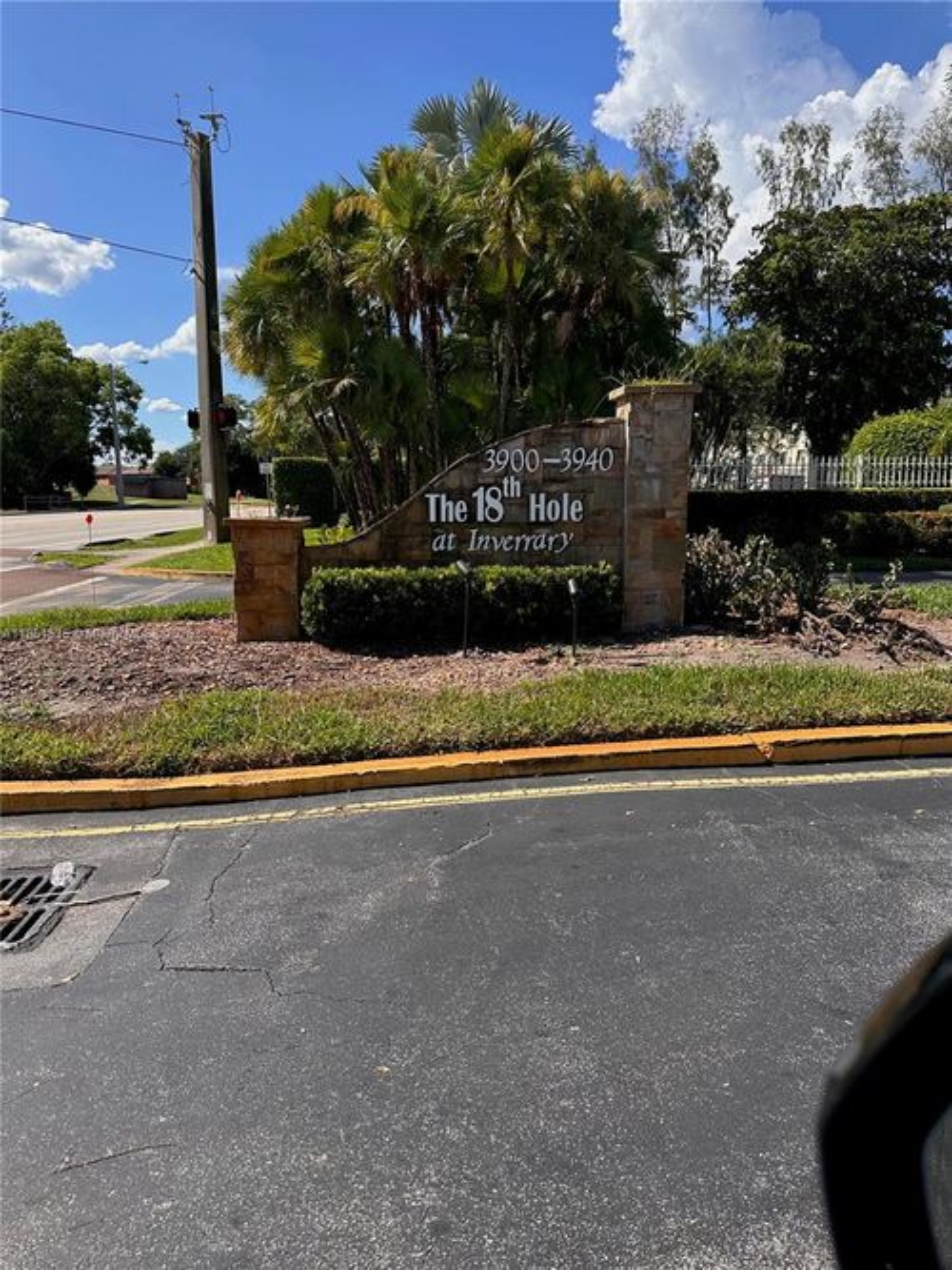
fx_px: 880
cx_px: 476
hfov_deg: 56.8
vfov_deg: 71.6
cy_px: 635
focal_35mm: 24
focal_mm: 6.86
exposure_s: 1/2660
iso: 80
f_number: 1.78
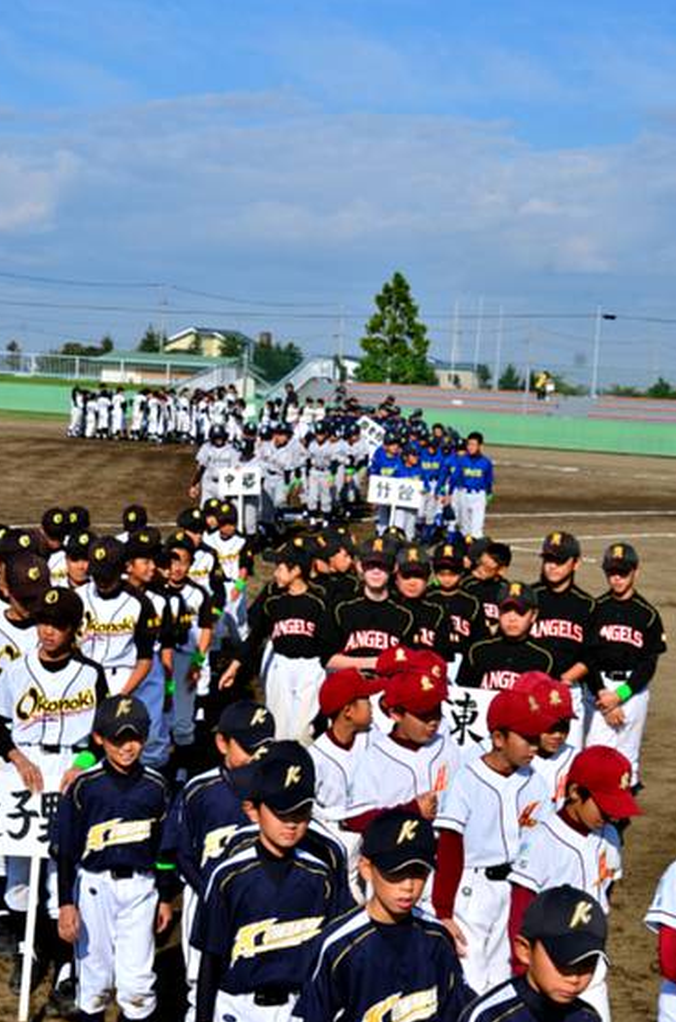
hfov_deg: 17.9
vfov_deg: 26.7
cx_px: 360
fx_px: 2151
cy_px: 585
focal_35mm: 76
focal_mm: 44
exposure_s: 1/2000
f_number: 11
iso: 800
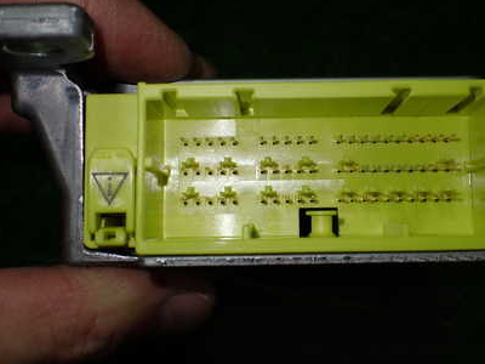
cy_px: 161
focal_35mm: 45
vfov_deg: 32.2
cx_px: 278
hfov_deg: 42.0
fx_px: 630
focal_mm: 5.4
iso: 100
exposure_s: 1/125
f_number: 2.3
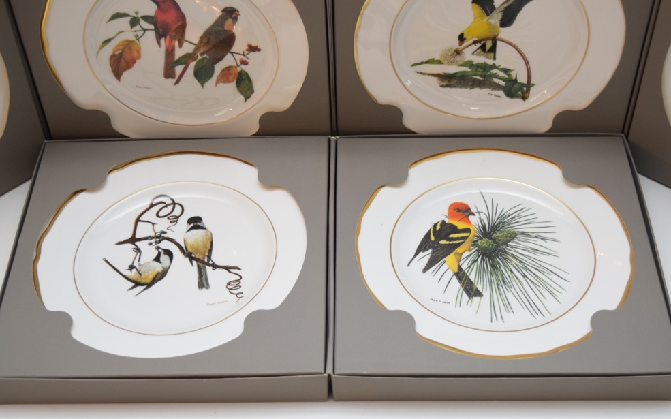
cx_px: 332
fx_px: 1079
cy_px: 220
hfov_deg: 34.6
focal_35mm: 59
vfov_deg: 22.0
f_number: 4.8
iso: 1000
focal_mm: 38
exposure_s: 1/60
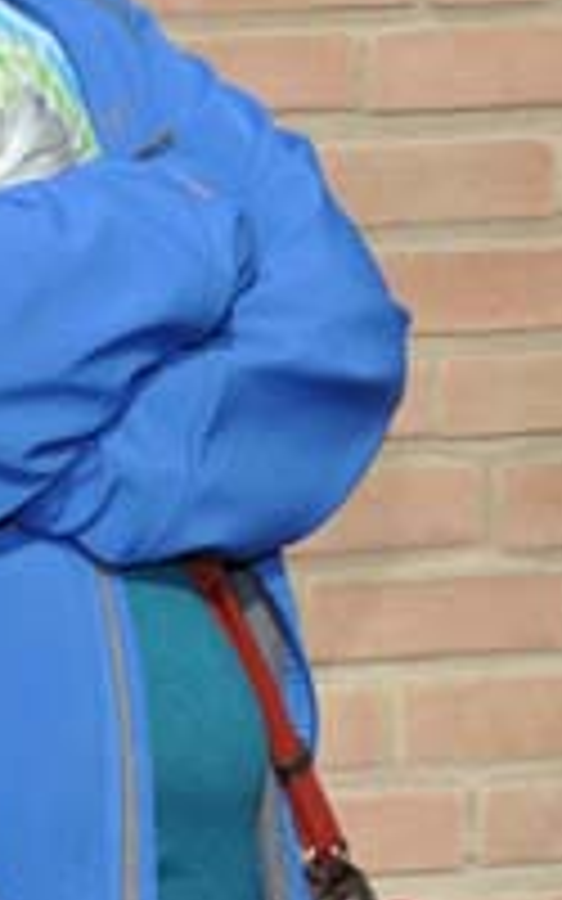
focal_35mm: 220
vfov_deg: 9.5
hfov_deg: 6.0
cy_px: 115
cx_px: 238
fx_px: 5391
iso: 200
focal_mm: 36
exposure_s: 1/200
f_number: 9
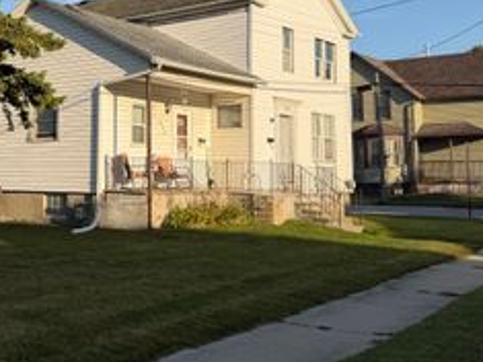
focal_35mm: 51
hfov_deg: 36.3
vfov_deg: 28.2
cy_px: 104
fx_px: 711
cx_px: 101
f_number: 1.78
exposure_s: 1/3759
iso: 80
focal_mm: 6.76
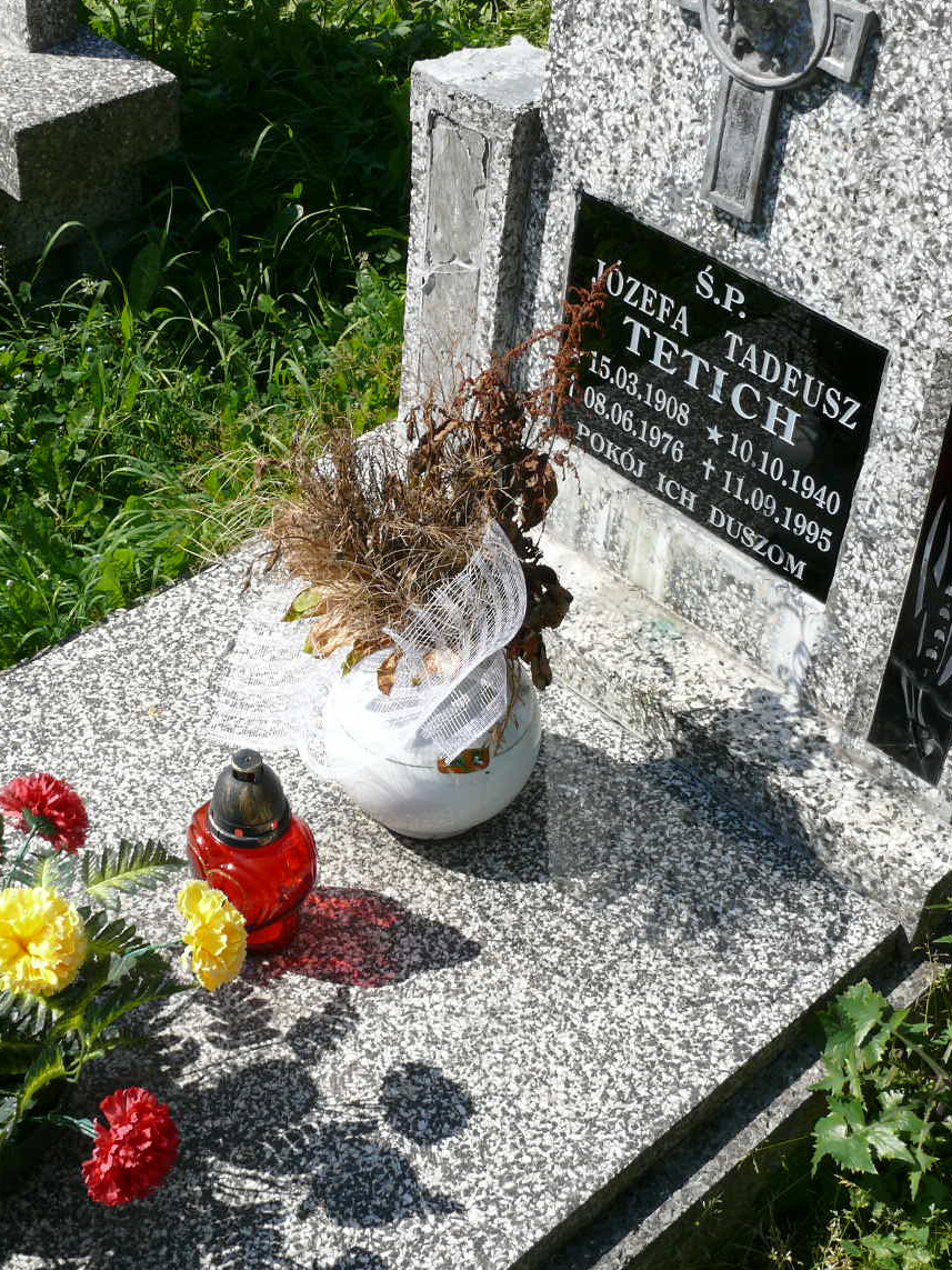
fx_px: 1797
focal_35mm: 49
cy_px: 623
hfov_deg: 29.7
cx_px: 433
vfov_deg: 38.9
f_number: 5.6
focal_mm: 7.4
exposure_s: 1/500
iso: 100
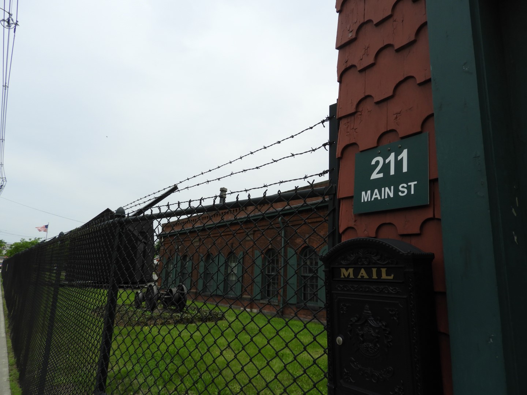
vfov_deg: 56.8
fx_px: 365
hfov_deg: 71.6
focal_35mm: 24
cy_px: 198
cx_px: 264
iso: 100
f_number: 3.3
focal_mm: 4.3
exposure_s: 1/1600
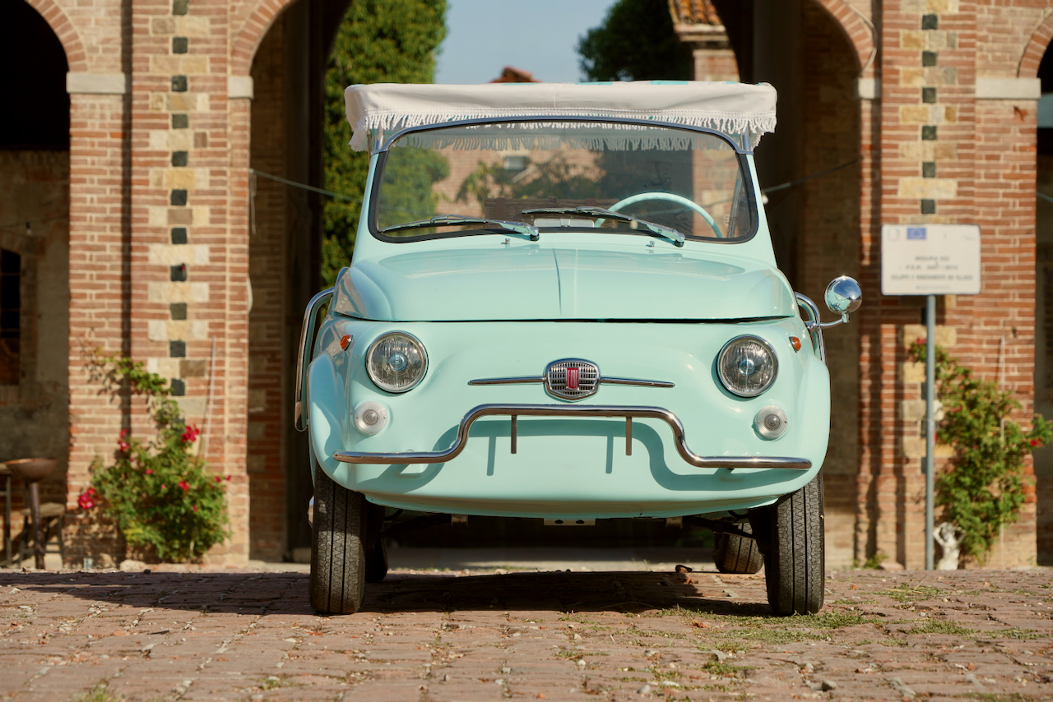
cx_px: 526
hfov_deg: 14.2
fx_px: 4213
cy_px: 351
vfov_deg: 9.5
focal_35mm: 144
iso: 100
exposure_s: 1/320
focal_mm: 144
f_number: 9
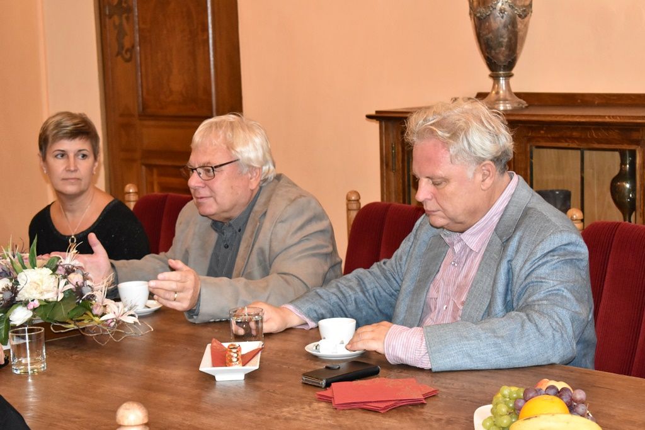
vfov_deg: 16.6
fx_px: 1478
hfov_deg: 24.6
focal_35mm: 82
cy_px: 215
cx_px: 322
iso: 4000
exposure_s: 1/100
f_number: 5.6
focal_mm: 55
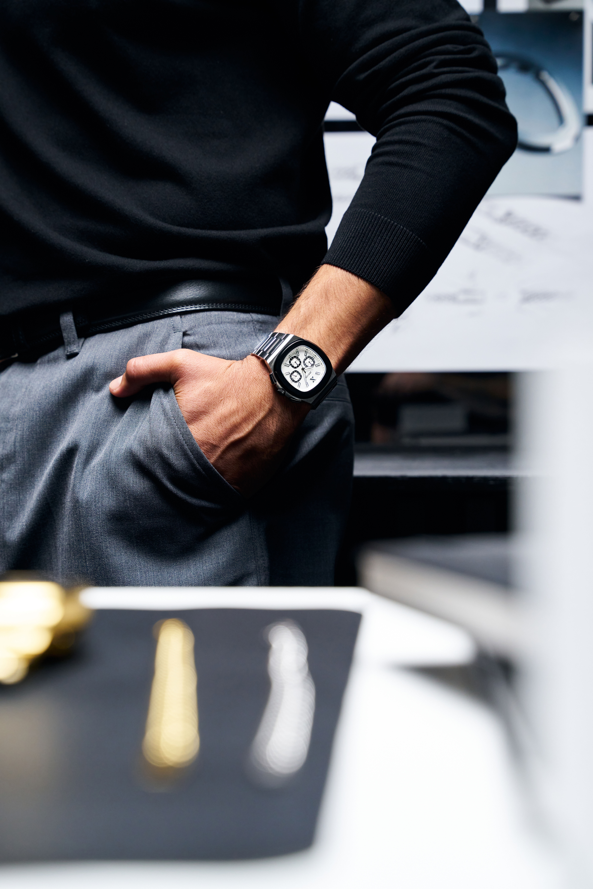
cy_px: 444
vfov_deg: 28.8
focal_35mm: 70
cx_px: 296
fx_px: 1729
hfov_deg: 19.5
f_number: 4.5
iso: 1000
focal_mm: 70
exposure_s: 1/200
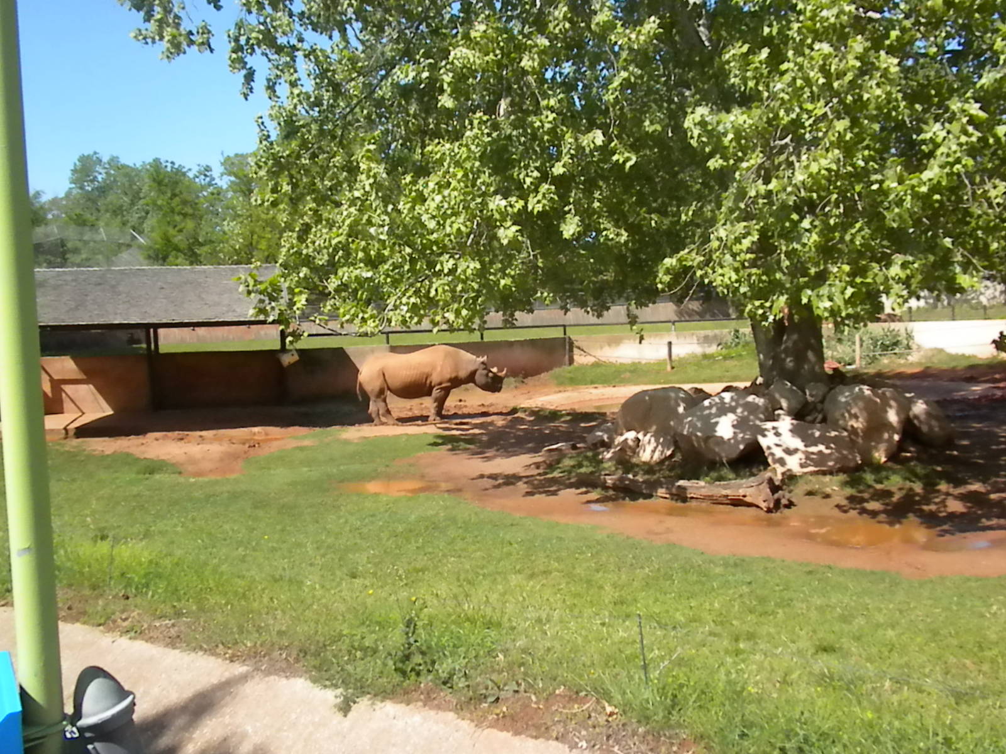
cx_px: 503
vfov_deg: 38.7
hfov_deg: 50.1
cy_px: 377
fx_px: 1075
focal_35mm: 37
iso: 640
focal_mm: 6.6
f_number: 10
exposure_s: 1/415
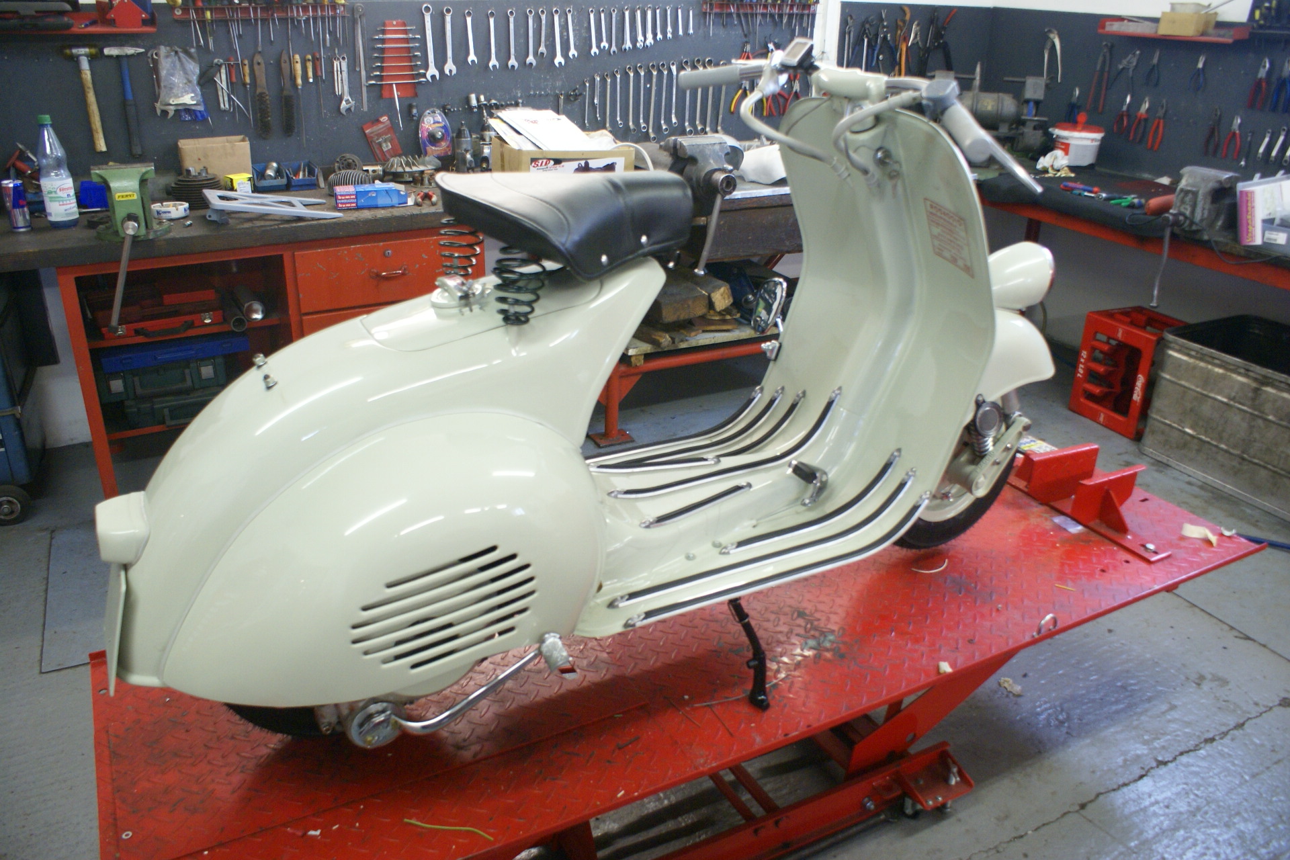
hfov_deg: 67.4
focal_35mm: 27
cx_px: 645
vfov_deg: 47.9
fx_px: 967
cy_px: 430
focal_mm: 18
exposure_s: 1/30
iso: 400
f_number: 3.5
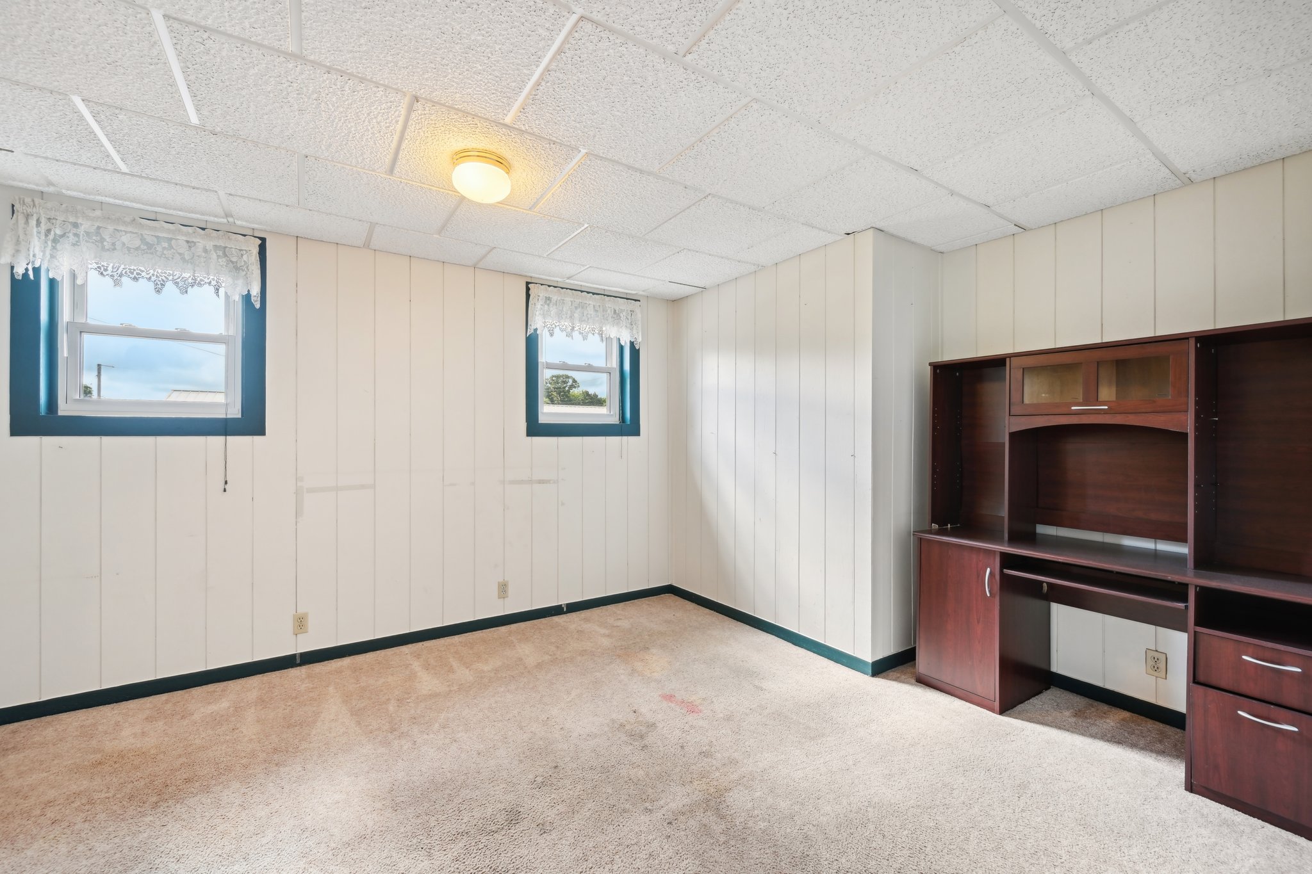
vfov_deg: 81.2
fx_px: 510
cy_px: 437
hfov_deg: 104.3
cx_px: 656
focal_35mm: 14
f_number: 8
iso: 400
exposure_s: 1/25
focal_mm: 14
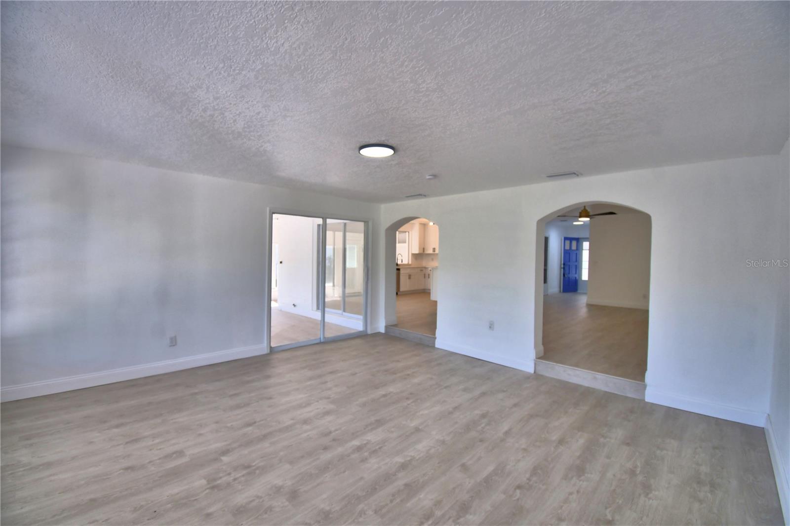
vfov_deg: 77.3
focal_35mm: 15
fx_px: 329
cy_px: 263
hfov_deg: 100.4
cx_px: 395
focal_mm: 10
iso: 200
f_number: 4.5
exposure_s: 1/125
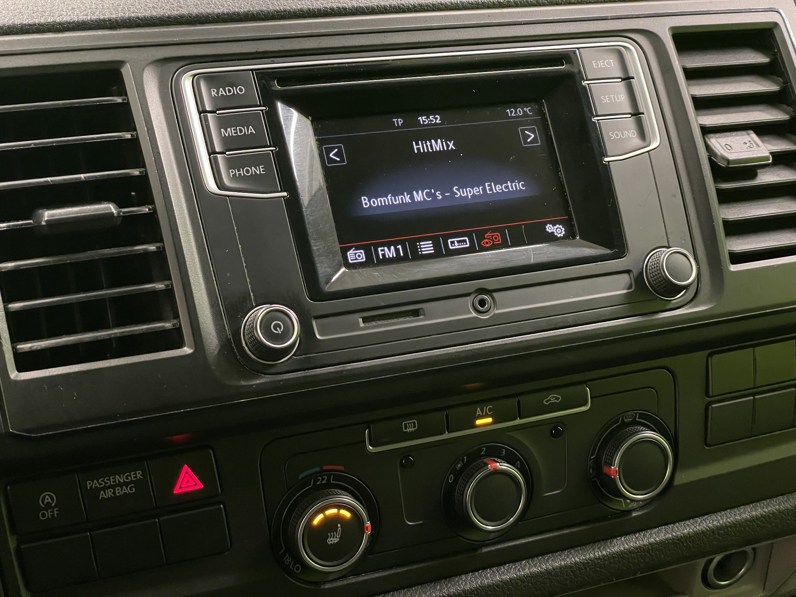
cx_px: 398
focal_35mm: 52
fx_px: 1196
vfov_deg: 28.0
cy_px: 298
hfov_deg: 36.8
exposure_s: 1/50
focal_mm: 6
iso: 640
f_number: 2
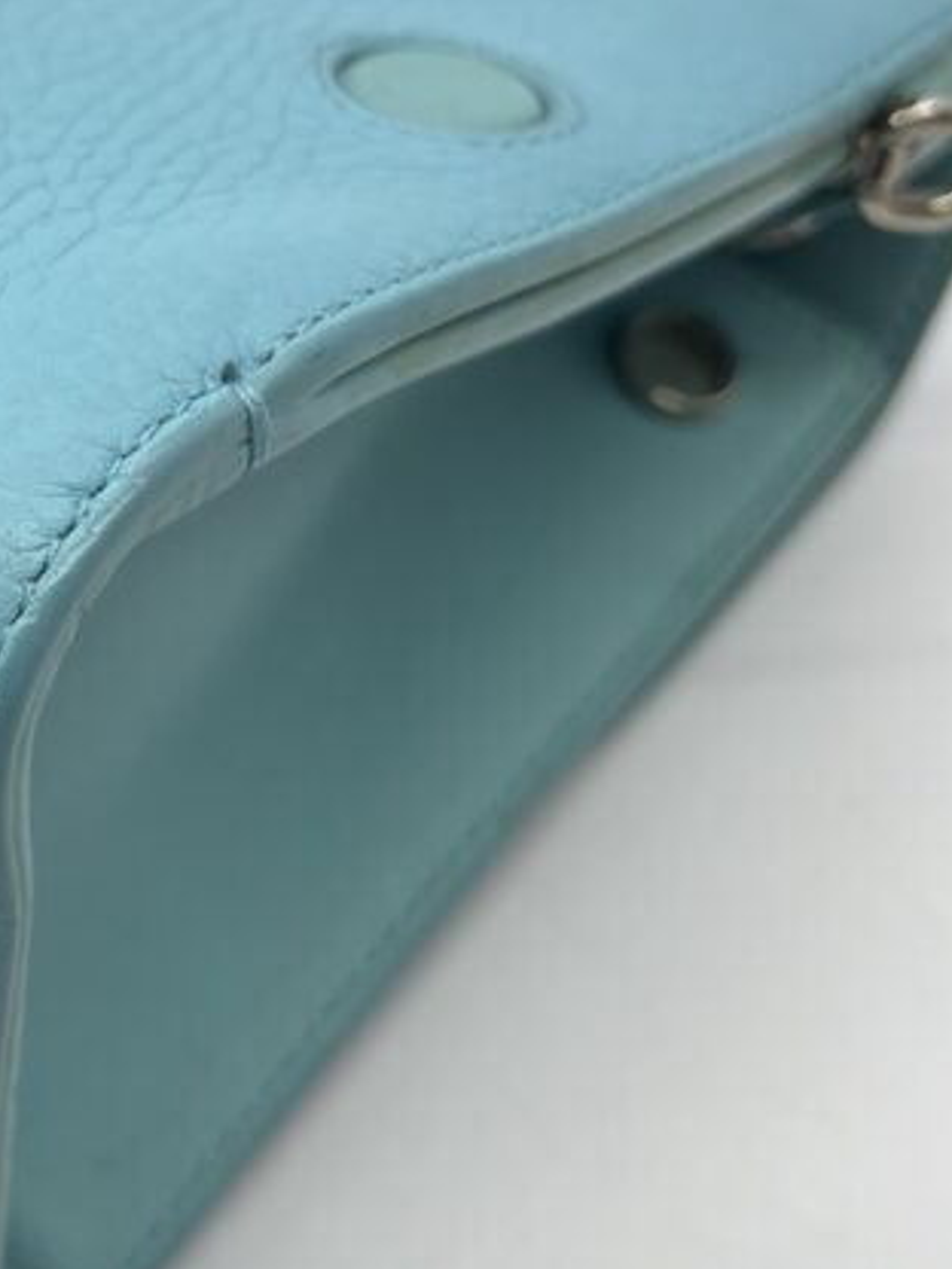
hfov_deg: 21.9
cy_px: 329
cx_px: -40
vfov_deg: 29.8
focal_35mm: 64
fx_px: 2347
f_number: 1.5
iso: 40
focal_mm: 5.7
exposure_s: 1/161
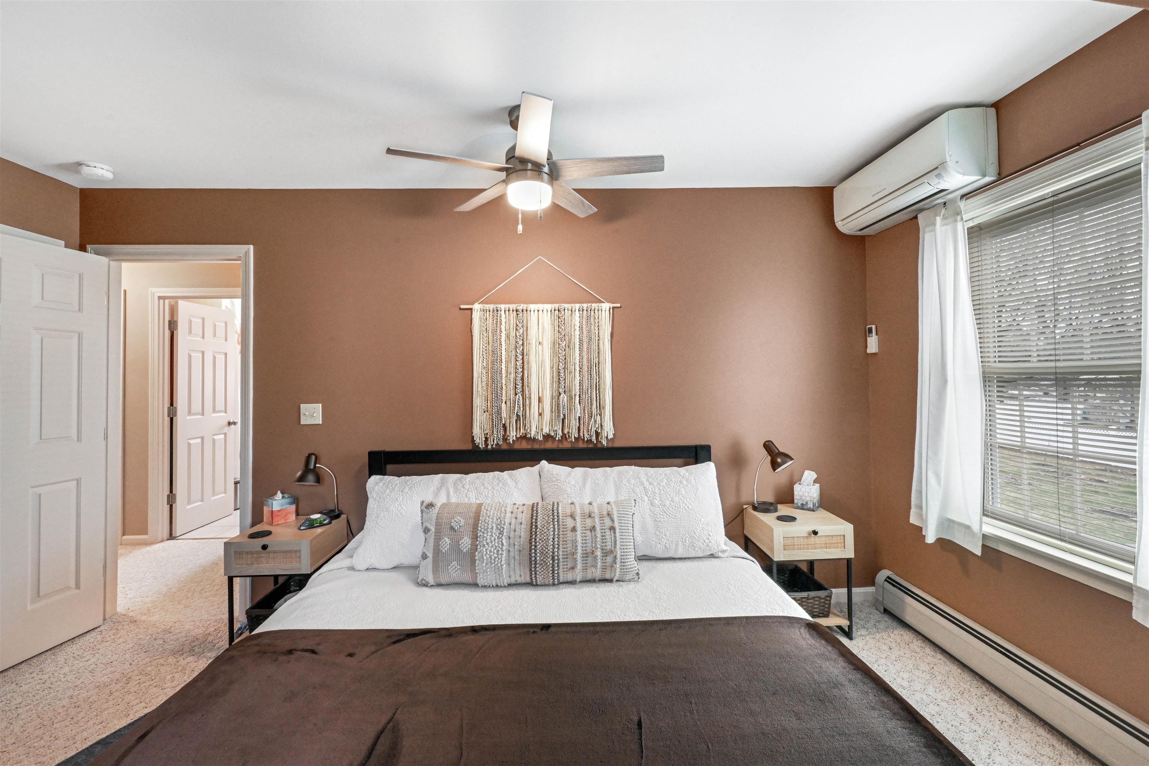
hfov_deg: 104.3
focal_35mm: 14
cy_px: 383
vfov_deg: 81.2
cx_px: 574
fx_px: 447
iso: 4000
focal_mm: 14
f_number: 14
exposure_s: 1/15
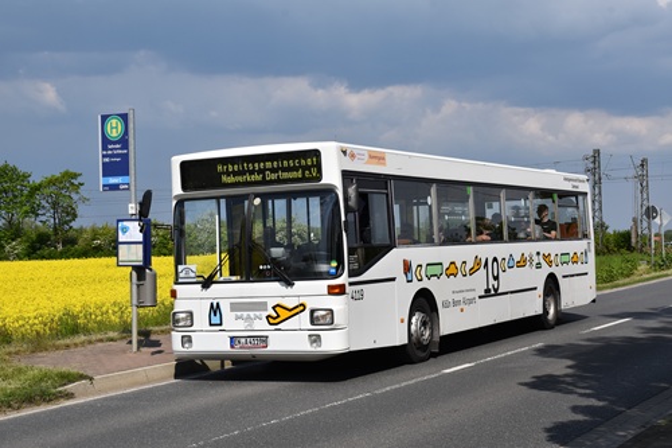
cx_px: 336
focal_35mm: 60
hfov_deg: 33.4
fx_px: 1120
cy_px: 224
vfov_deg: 22.6
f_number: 11
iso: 200
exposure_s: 1/500
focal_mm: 40
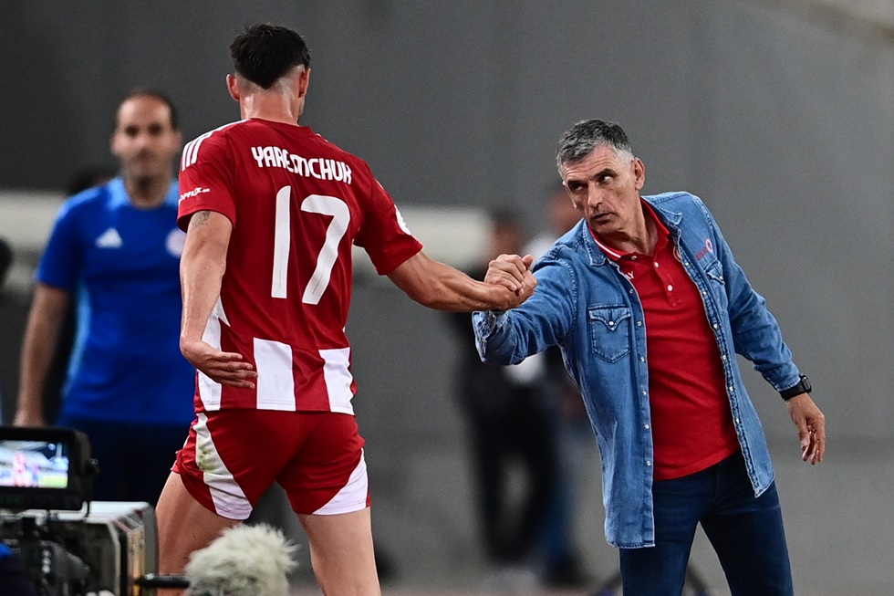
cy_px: 298
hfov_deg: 5.2
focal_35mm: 400
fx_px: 9931
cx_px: 447
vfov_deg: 3.4
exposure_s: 1/1000
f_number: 2.8
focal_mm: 400
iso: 2500
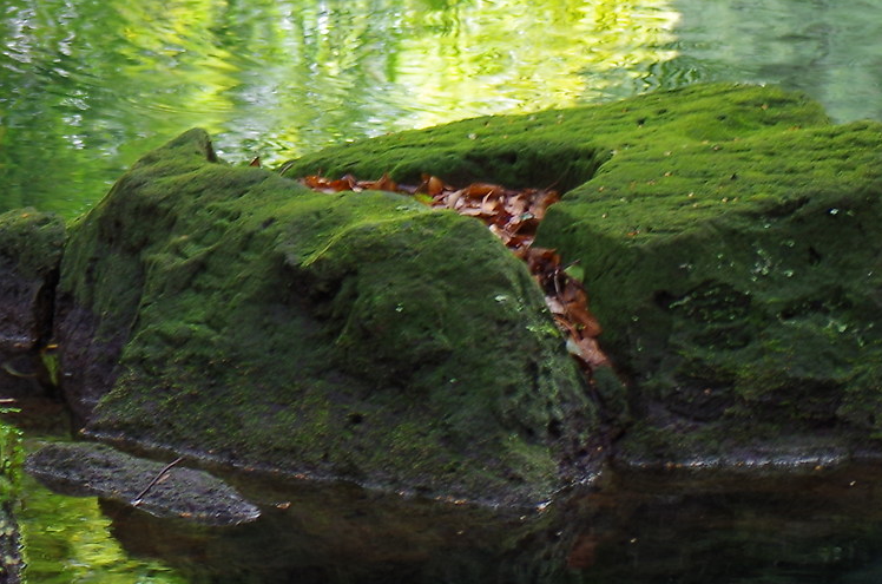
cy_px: -102
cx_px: -303
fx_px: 6820
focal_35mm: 279
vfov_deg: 4.9
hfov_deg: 7.3
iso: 200
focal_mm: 58
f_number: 4
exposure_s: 1/15
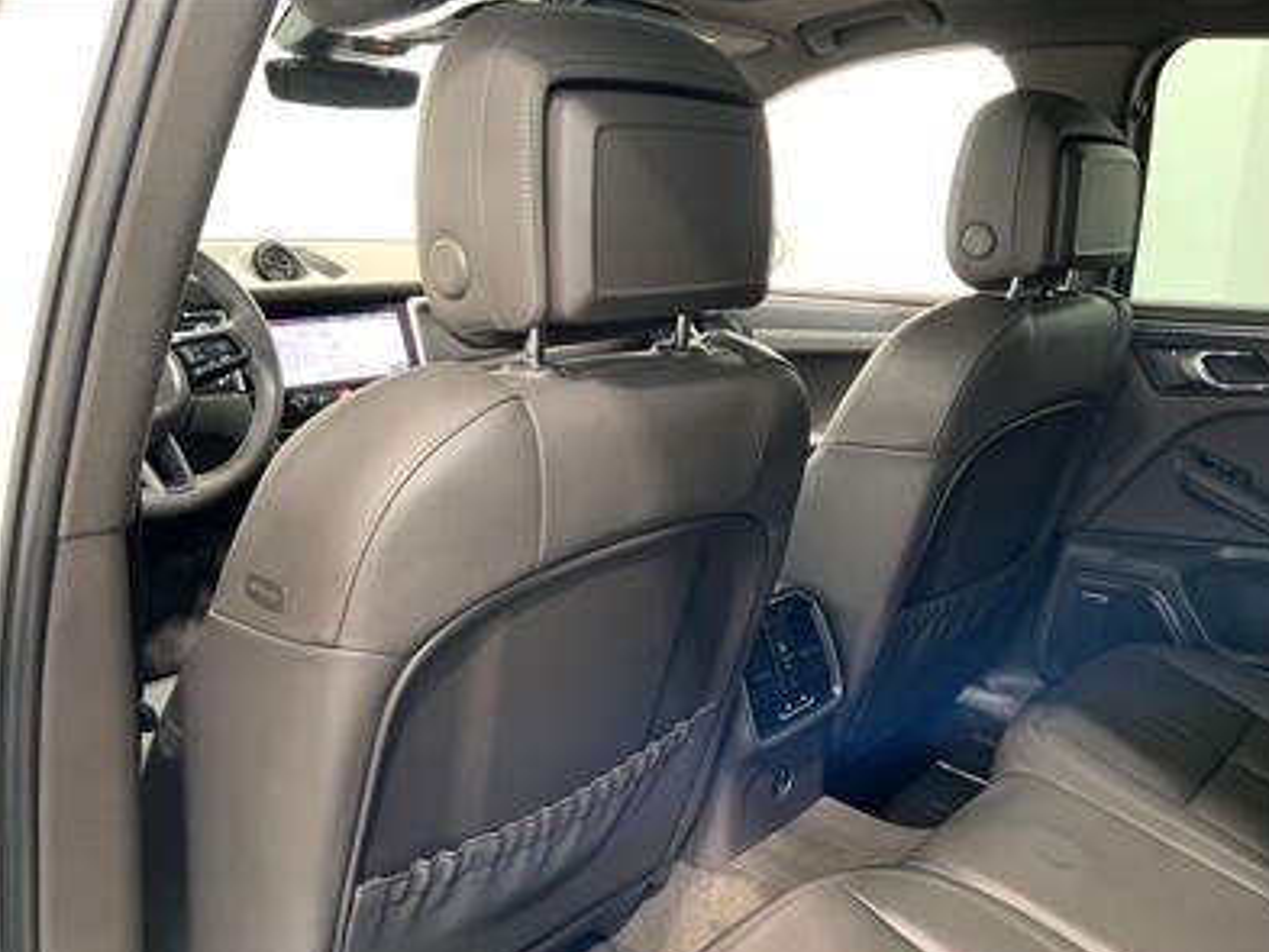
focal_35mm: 31
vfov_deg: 45.4
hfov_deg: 58.3
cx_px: 675
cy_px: 502
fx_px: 1137
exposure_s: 1/60
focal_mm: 3
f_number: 1.8
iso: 100
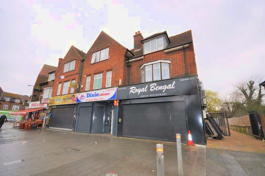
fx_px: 121
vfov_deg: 71.9
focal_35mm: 16
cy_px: 88
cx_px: 132
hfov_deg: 95.0
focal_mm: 11
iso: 200
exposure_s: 1/200
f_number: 5
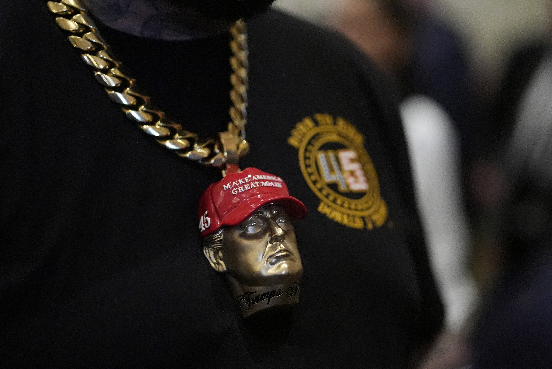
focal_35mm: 75
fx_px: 1151
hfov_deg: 27.0
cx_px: 276
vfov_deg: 18.2
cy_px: 184
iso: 6400
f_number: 1.2
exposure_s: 1/2500
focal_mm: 50
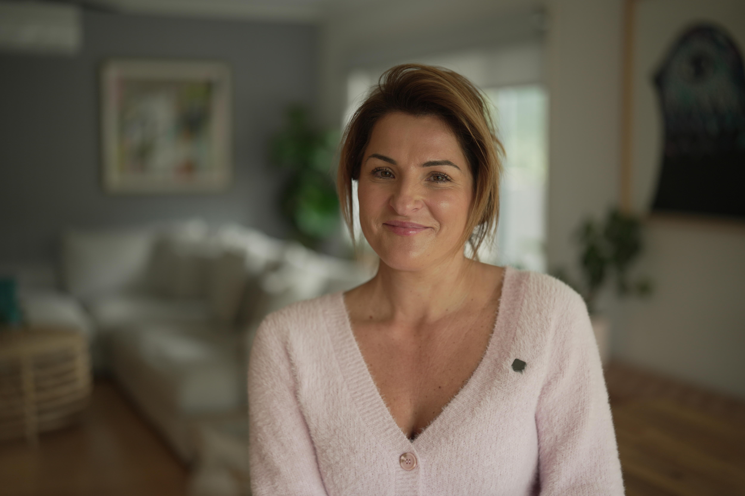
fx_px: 1035
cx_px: 372
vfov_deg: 27.0
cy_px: 248
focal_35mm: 50
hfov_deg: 39.6
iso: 200
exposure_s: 1/25
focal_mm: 50
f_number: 1.4
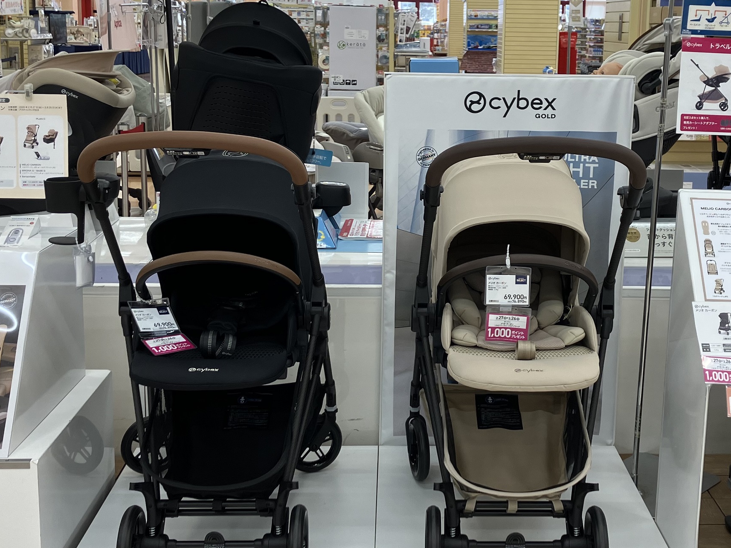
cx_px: 451
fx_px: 1035
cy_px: 207
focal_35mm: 49
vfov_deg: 29.6
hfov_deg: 38.7
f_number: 1.8
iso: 40
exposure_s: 1/120
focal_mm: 3.99
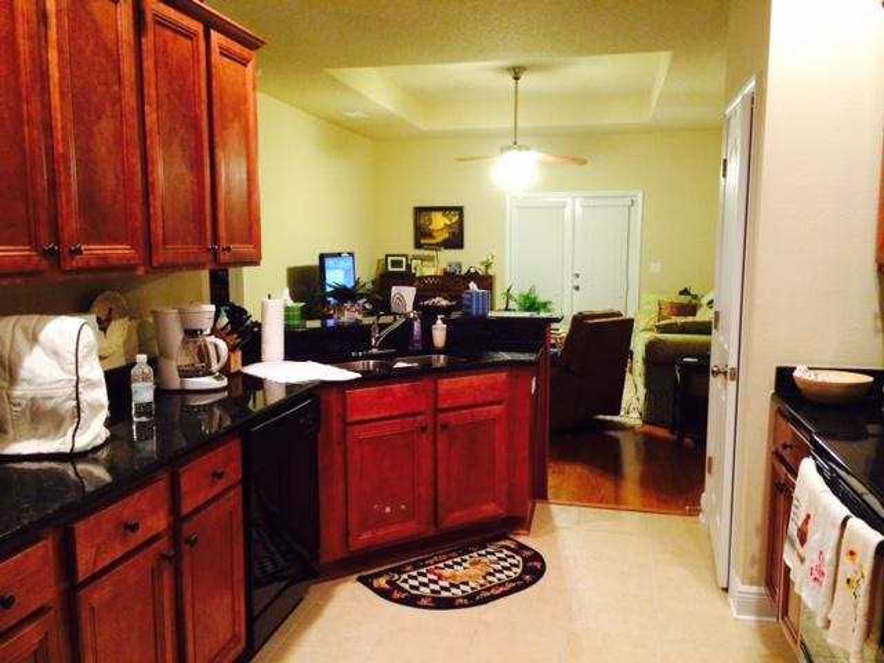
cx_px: 442
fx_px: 766
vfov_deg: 46.8
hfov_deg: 60.0
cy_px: 332
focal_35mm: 30
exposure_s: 1/17
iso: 320
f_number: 2.2
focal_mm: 4.12
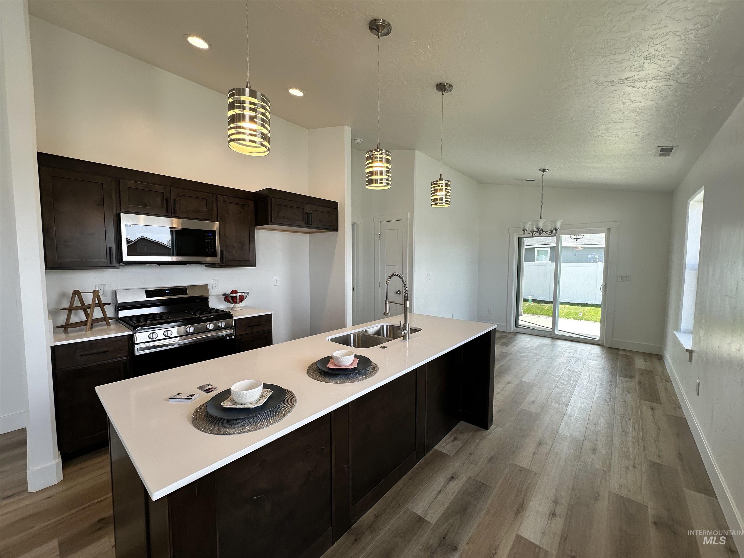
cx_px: 372
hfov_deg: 102.1
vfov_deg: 85.7
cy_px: 279
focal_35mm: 14
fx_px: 301
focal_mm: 2.22
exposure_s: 1/120
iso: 50
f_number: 2.2
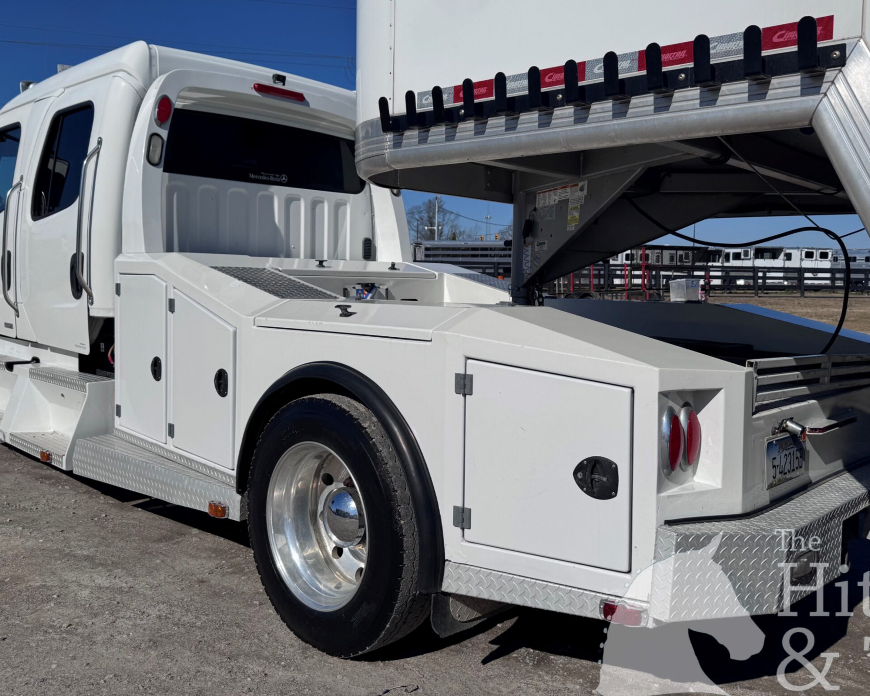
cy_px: 309
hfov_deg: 57.2
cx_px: 441
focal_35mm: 31
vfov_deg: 47.0
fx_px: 798
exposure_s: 1/12346
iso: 50
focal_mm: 6.76
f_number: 1.78
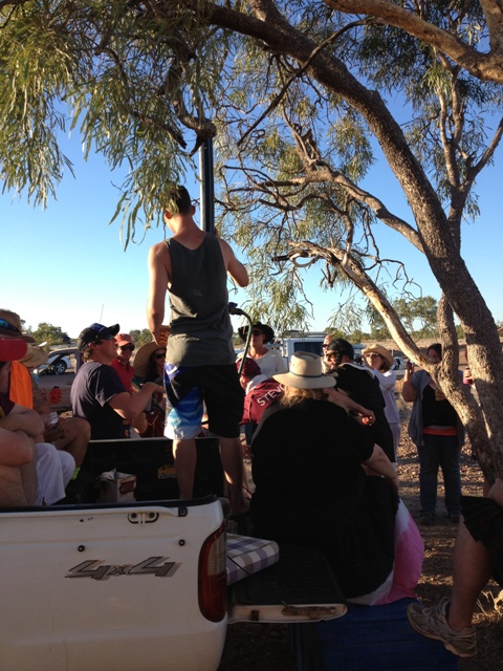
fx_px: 678
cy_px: 336
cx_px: 252
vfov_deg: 52.6
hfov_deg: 40.7
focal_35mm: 35
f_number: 2.4
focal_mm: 4.28
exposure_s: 1/627
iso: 50
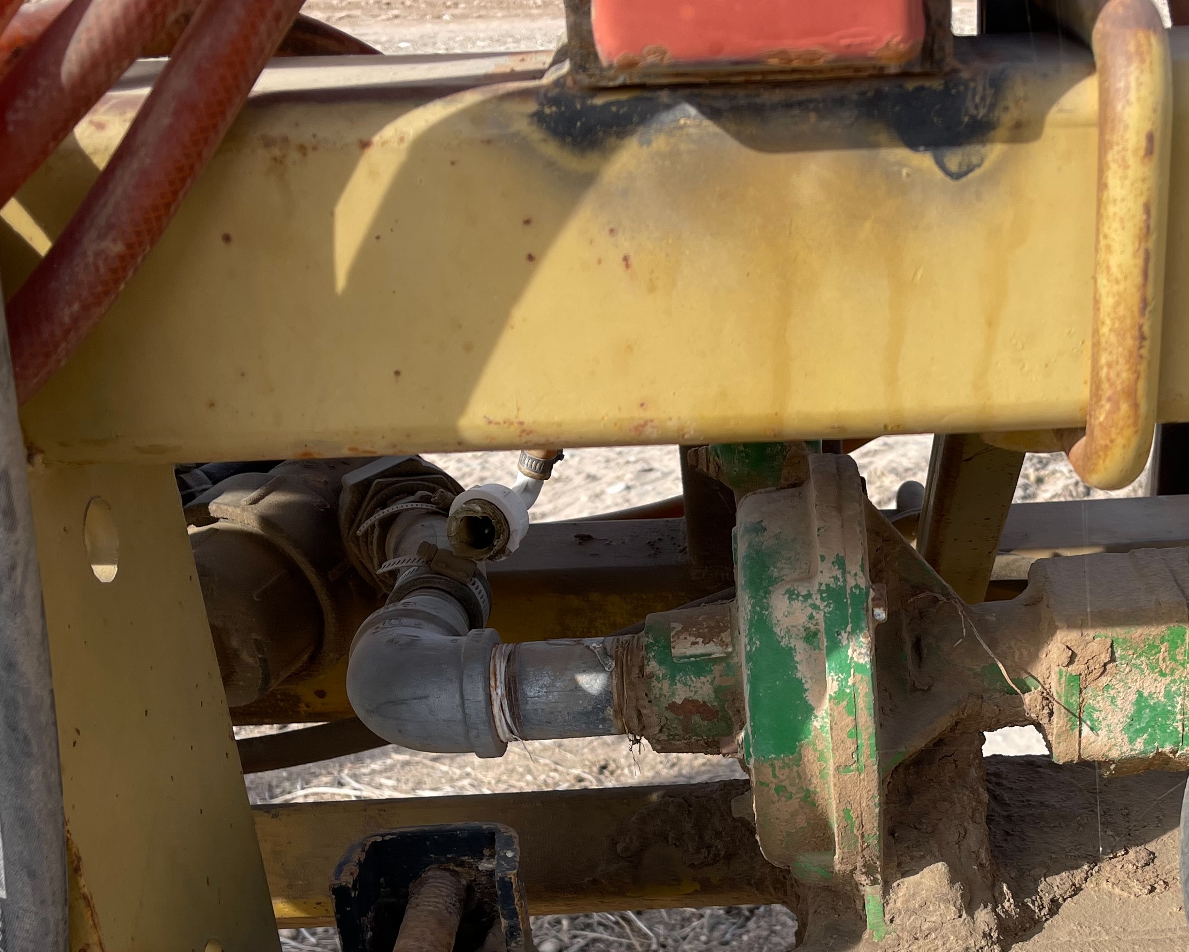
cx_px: 832
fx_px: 1619
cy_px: 731
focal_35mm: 46
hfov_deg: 39.6
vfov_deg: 32.1
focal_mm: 5.1
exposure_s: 1/1475
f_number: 1.6
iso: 32
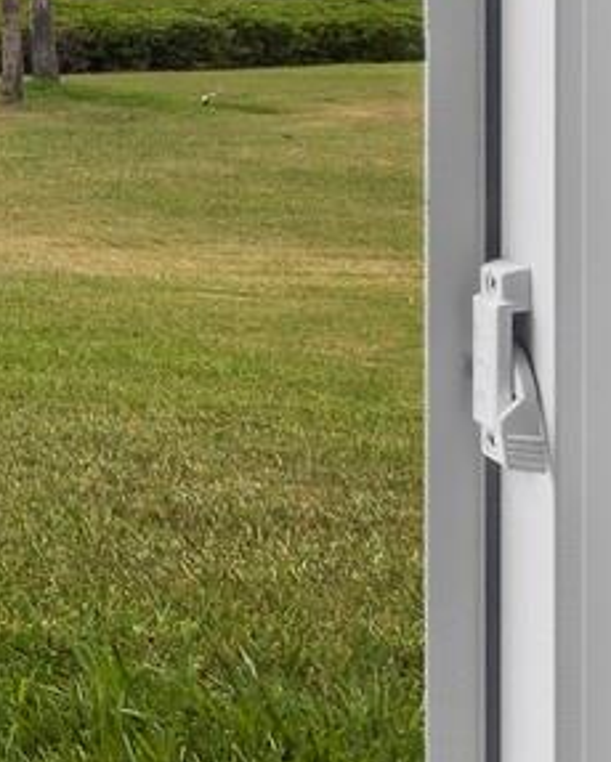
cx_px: -954
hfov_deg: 13.3
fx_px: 1716
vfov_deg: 23.1
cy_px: -141
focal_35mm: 76
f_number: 11
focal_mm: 7
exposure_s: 1/80
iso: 400
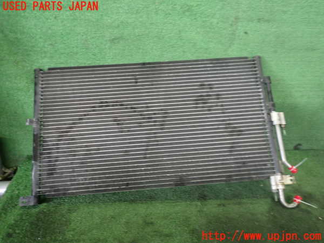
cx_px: 162
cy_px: 122
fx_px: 281
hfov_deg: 60.0
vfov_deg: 46.8
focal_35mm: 30
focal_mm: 5.4
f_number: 2.3
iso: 320
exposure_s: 1/30
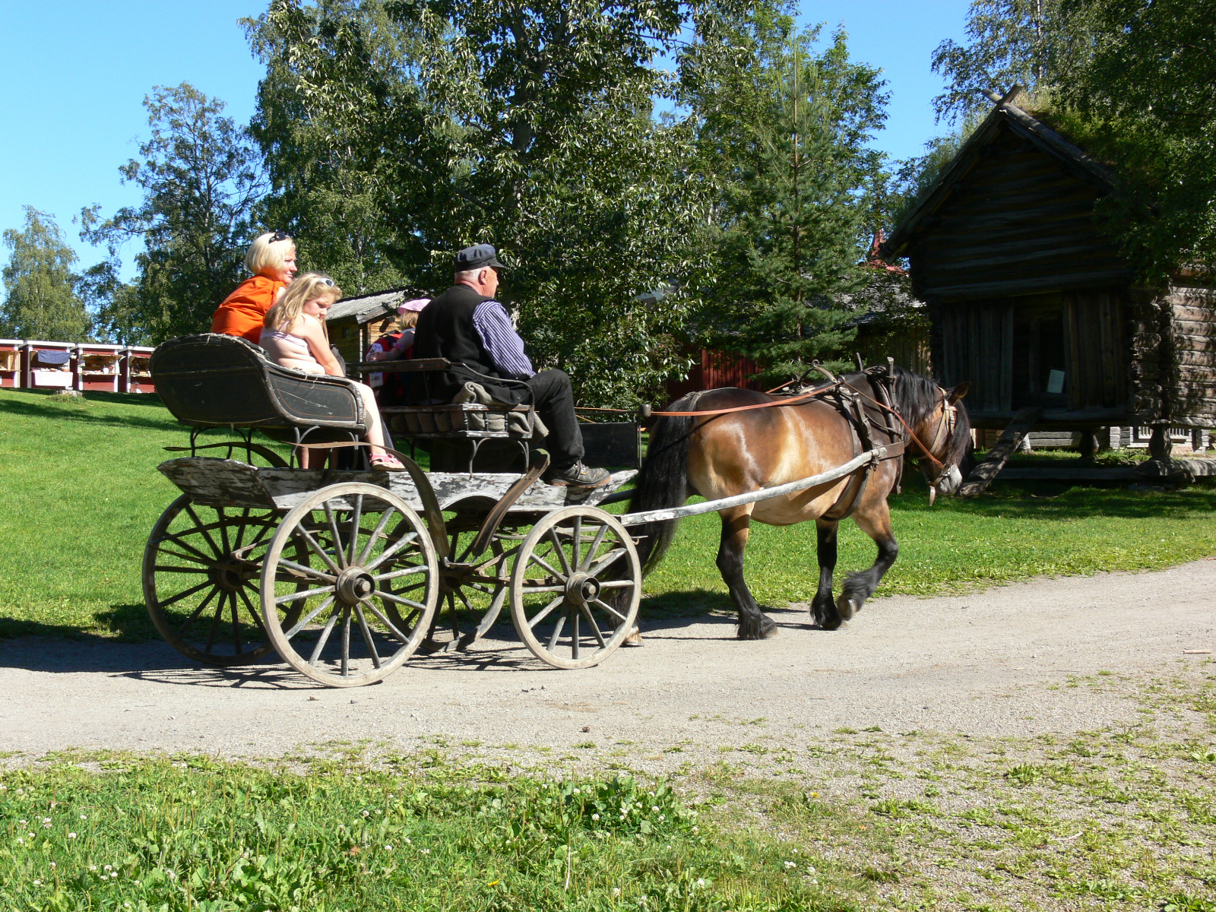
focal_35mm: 52
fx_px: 1827
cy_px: 456
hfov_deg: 36.8
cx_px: 608
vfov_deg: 28.0
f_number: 5.6
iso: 80
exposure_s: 1/160
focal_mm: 11
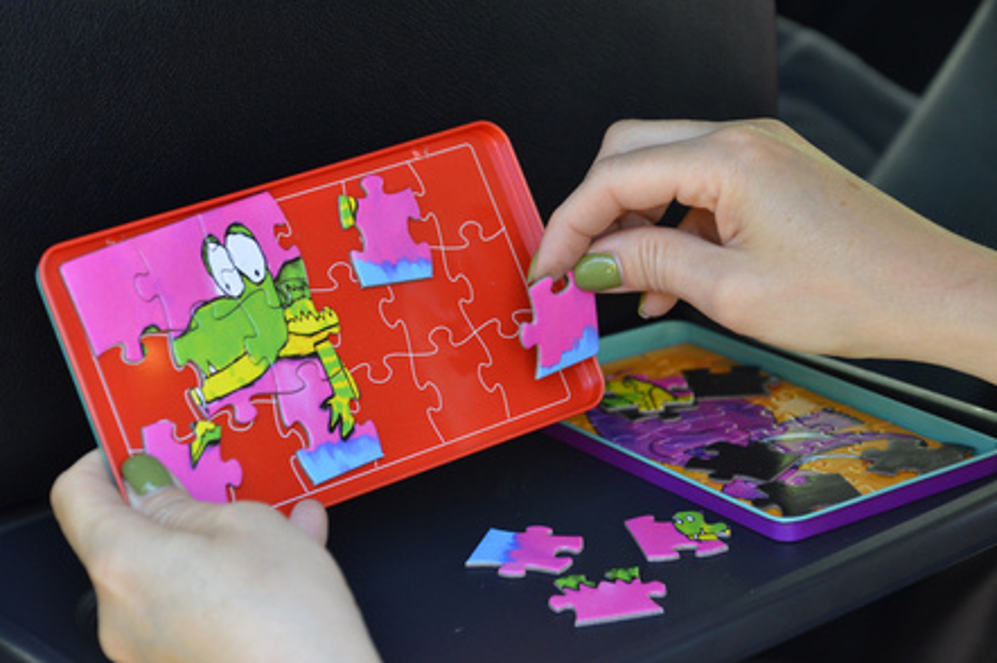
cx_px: 494
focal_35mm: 122
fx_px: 3376
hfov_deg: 16.8
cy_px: 329
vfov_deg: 11.2
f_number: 5.3
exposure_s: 1/125
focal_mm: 80
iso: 640
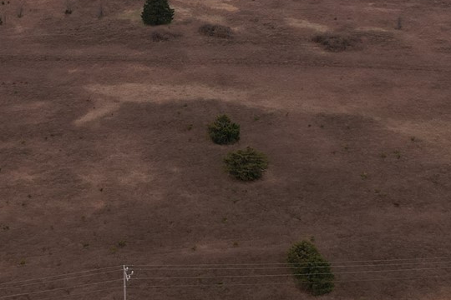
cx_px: 195
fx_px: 1040
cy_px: 33
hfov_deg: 24.5
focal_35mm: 83
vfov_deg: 16.3
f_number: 2.8
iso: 130
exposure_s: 1/50
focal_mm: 8.38
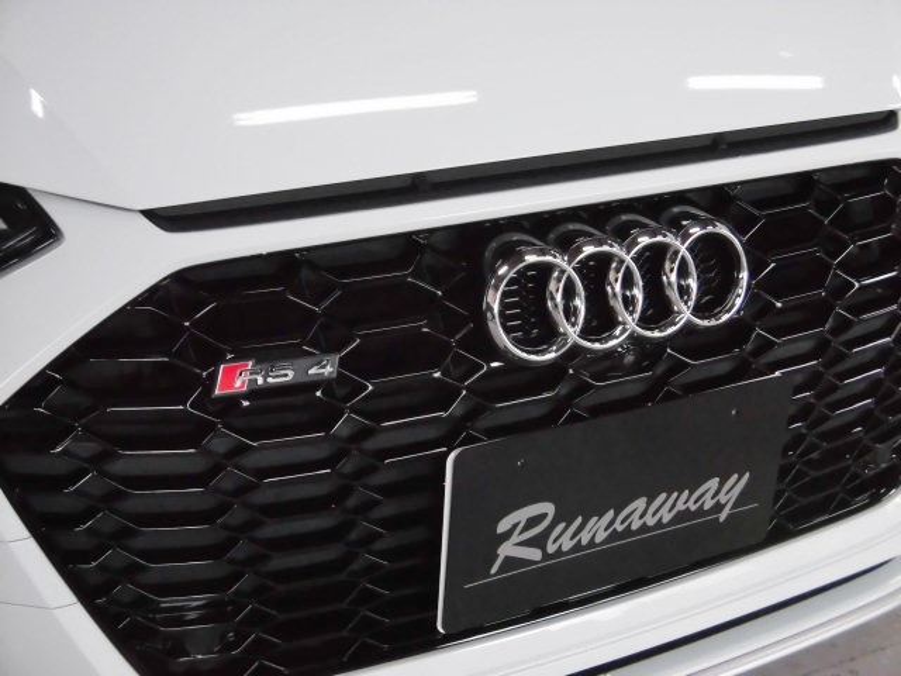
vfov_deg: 21.6
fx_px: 1770
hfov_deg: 28.6
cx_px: 450
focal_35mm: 68
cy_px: 338
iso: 800
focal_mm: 12.14
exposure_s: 1/60
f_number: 4.4
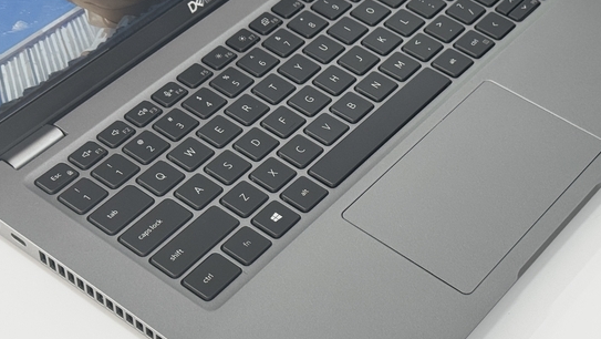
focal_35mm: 77
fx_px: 1228
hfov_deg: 27.5
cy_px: 150
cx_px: 355
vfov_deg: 15.7
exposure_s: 1/159
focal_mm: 6.76
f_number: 1.78
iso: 80
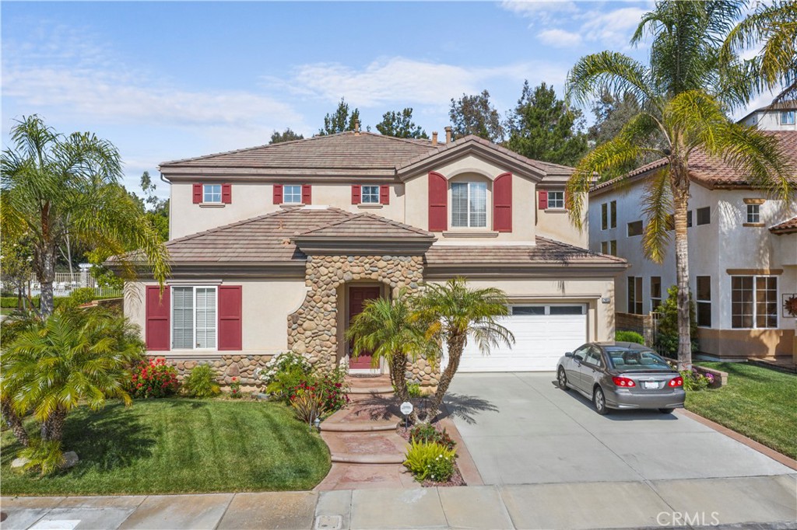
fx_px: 620
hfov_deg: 65.5
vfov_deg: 46.4
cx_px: 398
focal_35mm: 28
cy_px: 265
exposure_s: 1/640
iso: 100
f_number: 6.3
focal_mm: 10.26
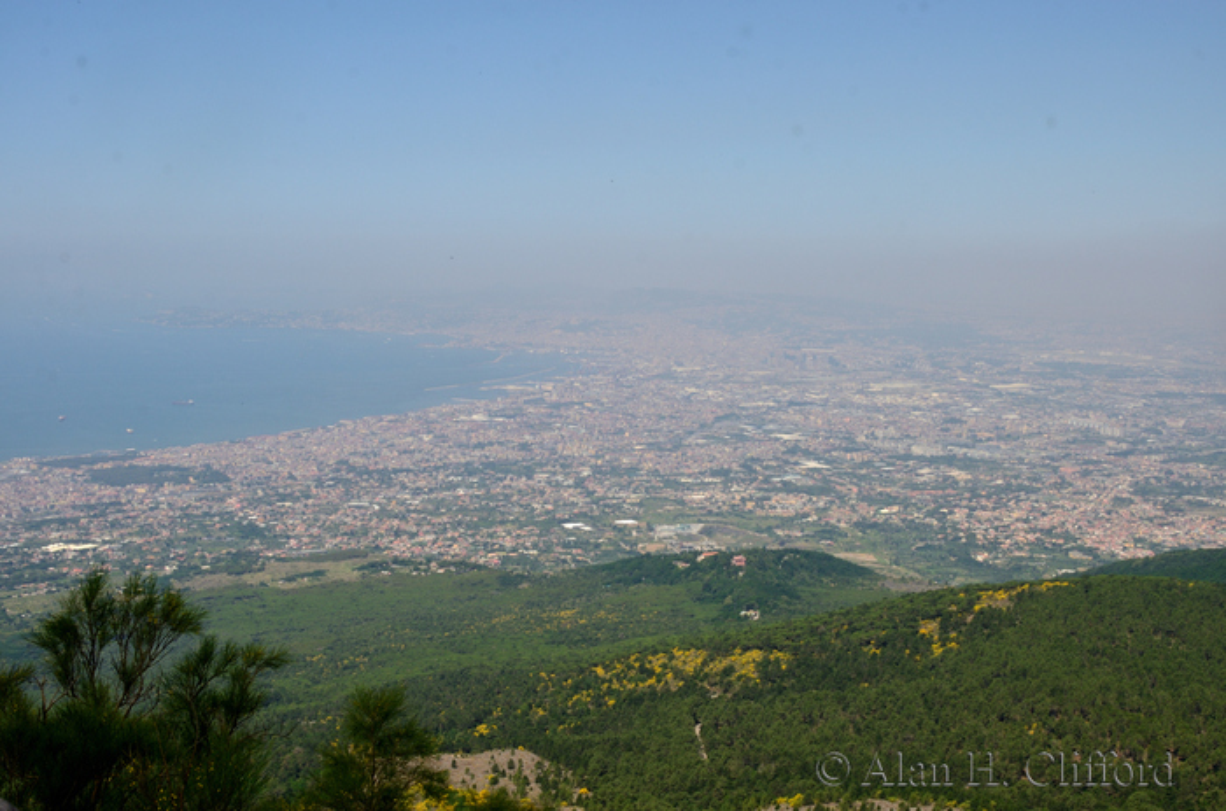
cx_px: 613
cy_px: 406
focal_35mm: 39
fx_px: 1325
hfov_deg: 49.7
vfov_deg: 34.0
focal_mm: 26
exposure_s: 1/200
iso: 100
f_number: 14
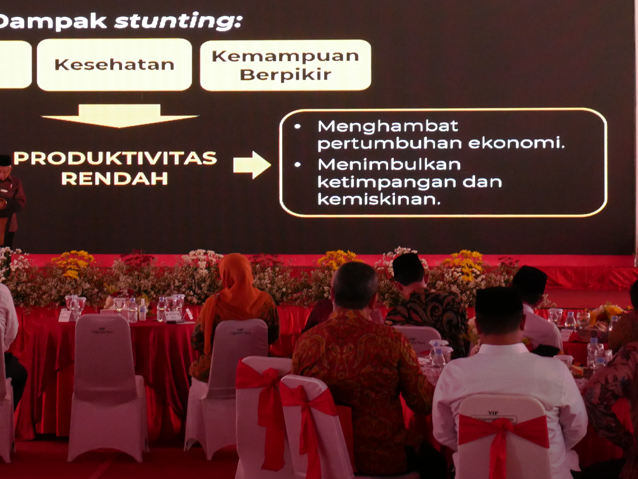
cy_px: 168
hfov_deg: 19.4
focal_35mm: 101
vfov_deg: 14.6
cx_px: 216
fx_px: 1862
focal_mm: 35
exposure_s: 1/125
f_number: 5.5
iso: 3200
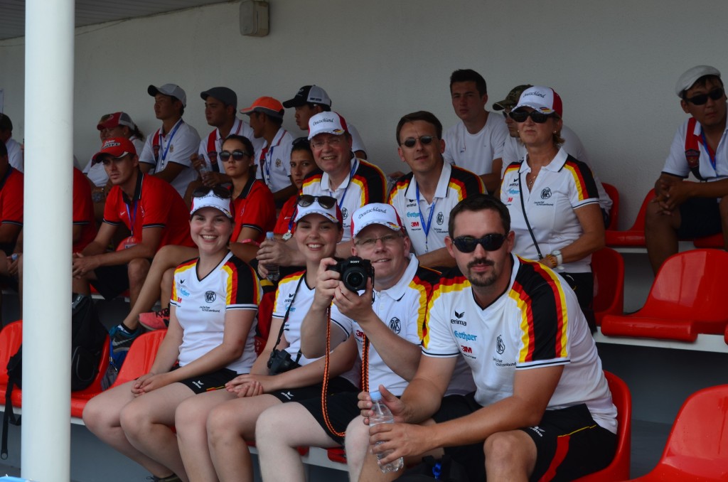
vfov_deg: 18.1
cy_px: 241
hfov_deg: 27.0
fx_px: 1513
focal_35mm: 75
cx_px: 364
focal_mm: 50
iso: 200
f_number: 11
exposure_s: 1/100
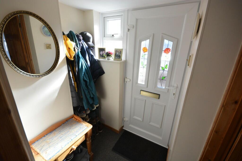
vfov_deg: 77.3
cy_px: 80
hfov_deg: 100.4
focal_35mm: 15
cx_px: 121
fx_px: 101
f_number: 8
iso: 400
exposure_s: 1/30
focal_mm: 10
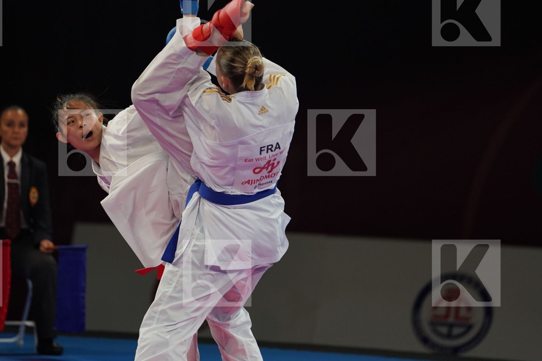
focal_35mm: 244
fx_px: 3674
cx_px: 217
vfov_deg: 5.6
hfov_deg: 8.4
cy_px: 143
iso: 1250
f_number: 2.8
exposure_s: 1/1000
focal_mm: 200
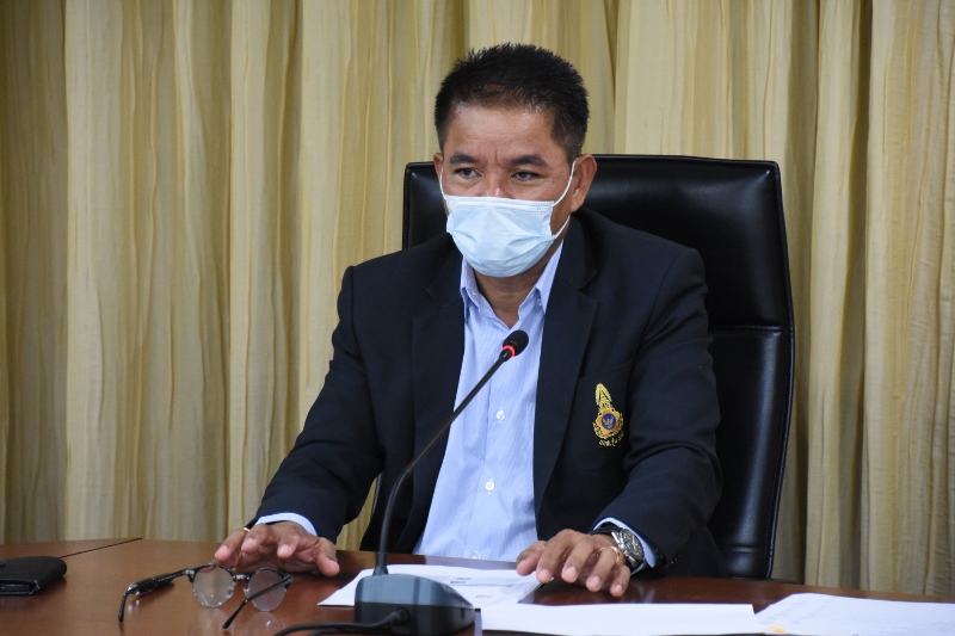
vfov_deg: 7.5
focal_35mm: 183
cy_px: 318
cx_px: 478
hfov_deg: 11.2
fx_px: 4853
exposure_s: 1/60
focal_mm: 122
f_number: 5.6
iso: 4000
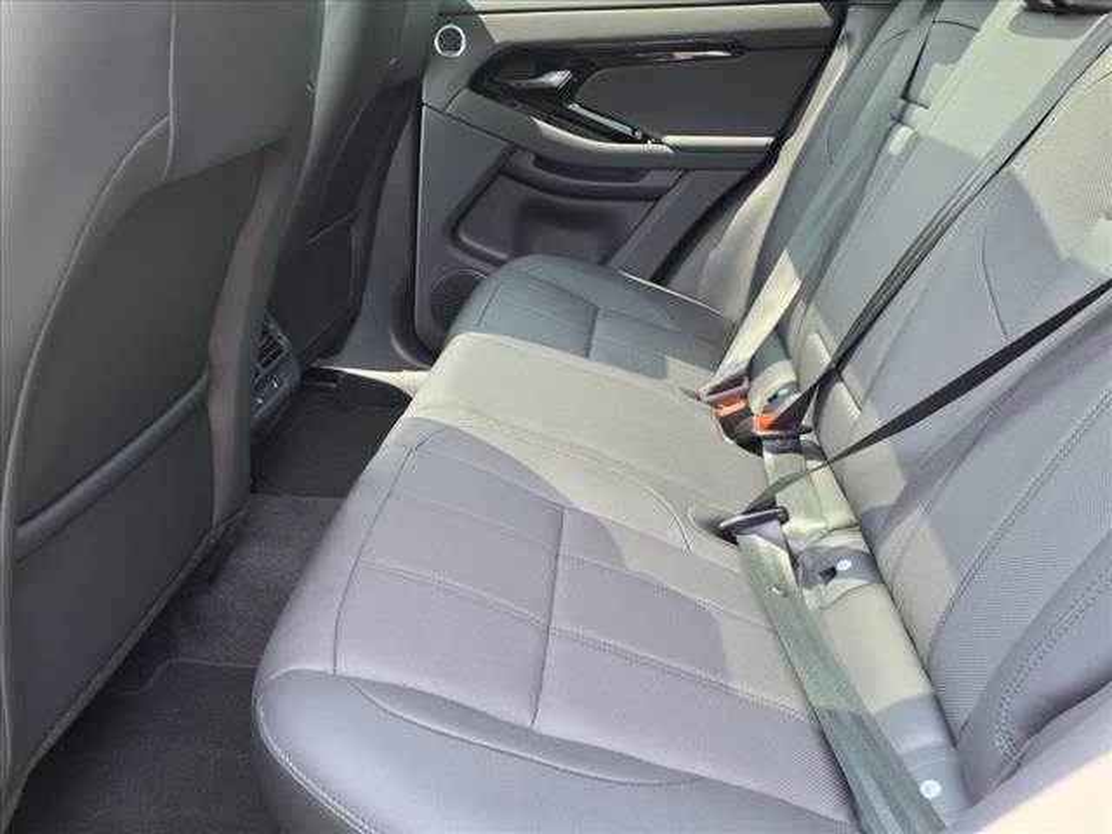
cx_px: 556
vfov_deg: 51.4
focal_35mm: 27
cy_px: 417
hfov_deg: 65.3
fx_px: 867
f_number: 1.9
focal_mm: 3.58
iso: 64
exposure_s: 1/40
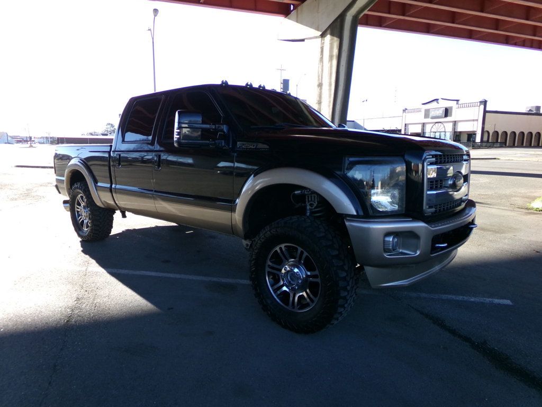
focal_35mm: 24
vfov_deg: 56.8
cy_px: 204
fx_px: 376
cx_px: 271
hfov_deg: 71.6
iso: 242
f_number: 11.07
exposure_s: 1/60
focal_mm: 4.3
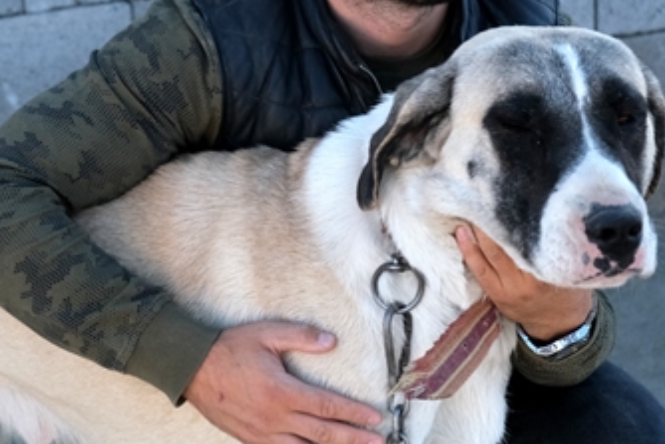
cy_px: 90
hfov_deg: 17.8
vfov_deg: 11.9
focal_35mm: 115
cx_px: 293
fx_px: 2125
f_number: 4
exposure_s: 1/1800
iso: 1600
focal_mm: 42.5
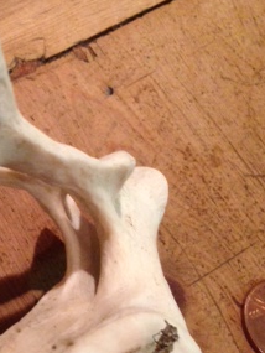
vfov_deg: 26.2
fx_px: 755
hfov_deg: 19.5
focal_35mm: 74
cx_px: 20
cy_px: 233
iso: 250
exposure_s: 1/20
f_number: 2.4
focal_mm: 4.12
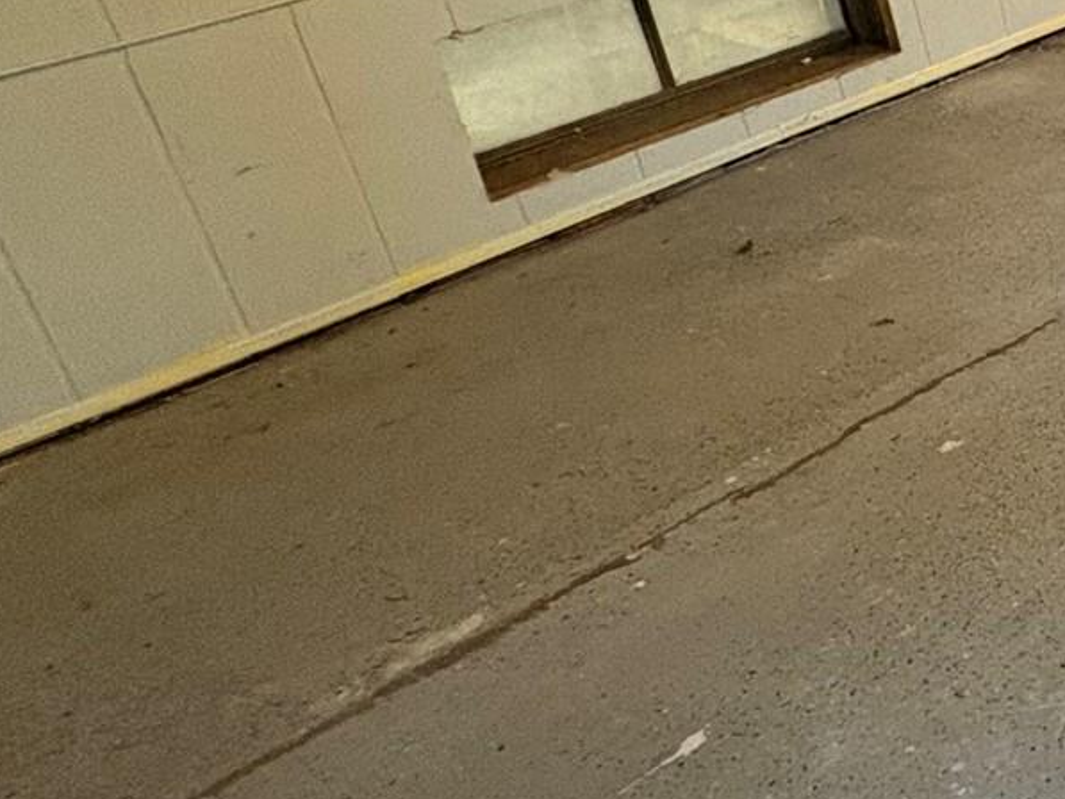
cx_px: 1814
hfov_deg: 24.0
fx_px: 1477
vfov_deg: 27.7
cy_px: -75
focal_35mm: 48
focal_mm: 2.22
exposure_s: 1/60
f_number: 2.2
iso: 320
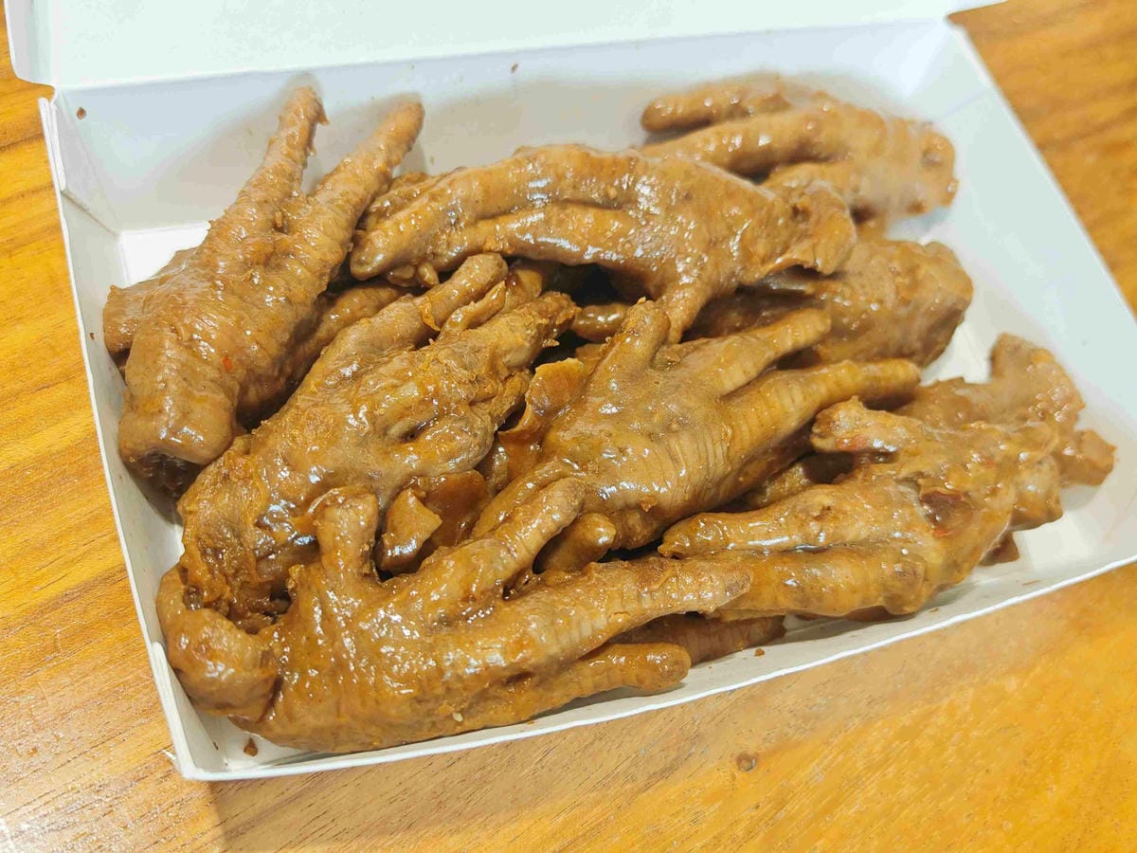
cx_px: 568
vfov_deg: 38.7
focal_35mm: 37
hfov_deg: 50.1
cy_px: 426
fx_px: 1215
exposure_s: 1/120
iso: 303
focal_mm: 8.72
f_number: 2
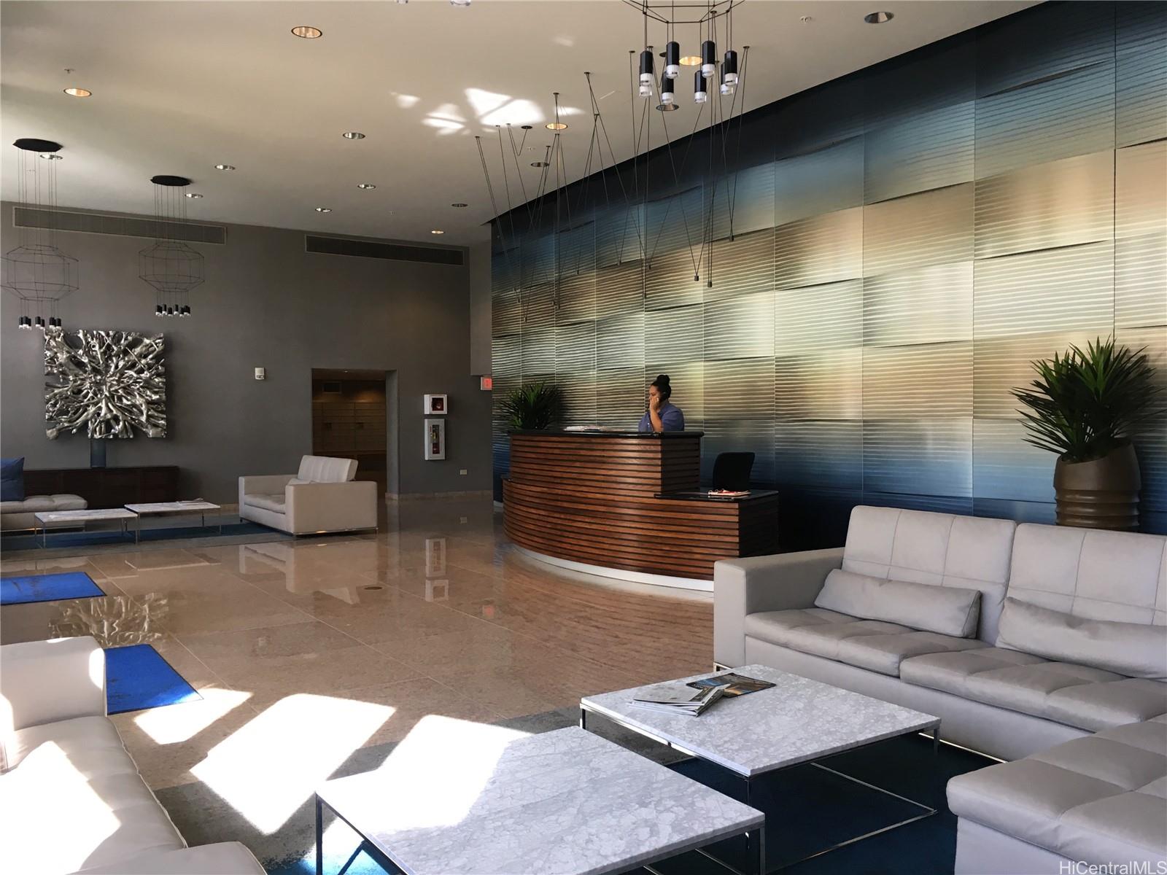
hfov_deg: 61.7
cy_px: 438
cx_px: 584
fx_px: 978
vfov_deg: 48.2
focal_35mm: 29
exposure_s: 1/30
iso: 25
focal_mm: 4.15
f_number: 2.2
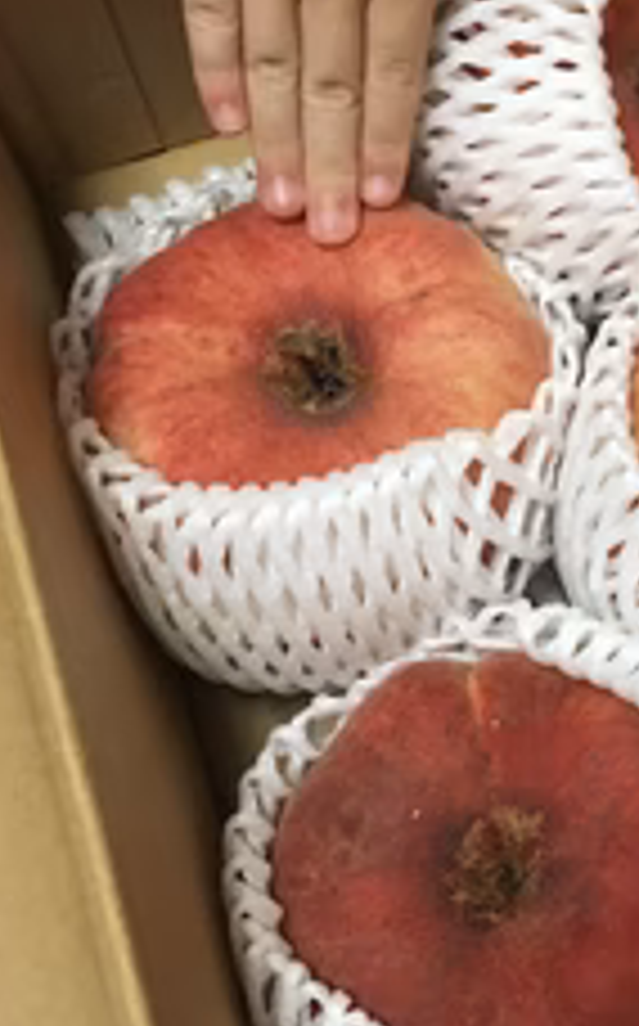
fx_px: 1508
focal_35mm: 54
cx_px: 616
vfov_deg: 37.5
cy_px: 428
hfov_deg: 23.1
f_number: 2.2
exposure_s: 1/30
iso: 200
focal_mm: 4.15
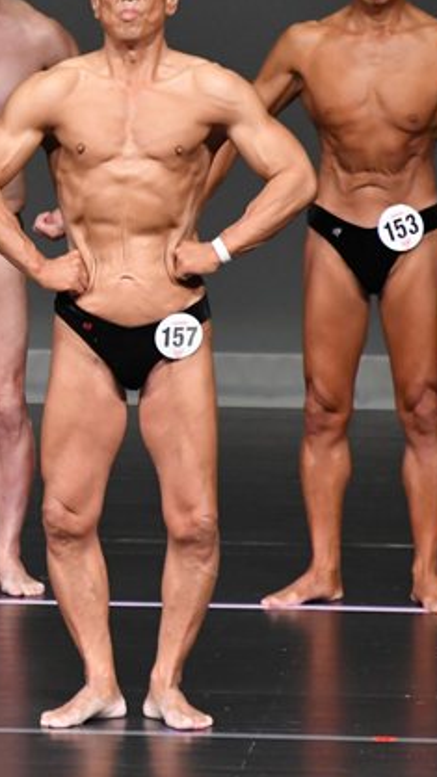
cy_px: 322
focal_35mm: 670
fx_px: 13808
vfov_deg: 3.2
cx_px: -183
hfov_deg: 1.8
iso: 4000
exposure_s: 1/400
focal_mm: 230
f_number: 5.6
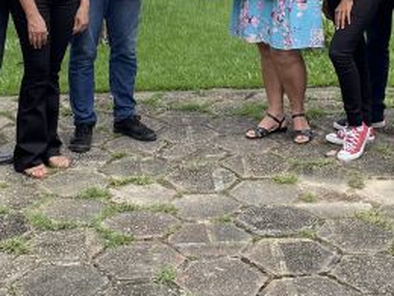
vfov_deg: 17.7
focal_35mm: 80
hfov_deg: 24.4
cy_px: -43
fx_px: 911
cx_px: 200
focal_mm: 4.2
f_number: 1.6
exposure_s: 1/1261
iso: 32
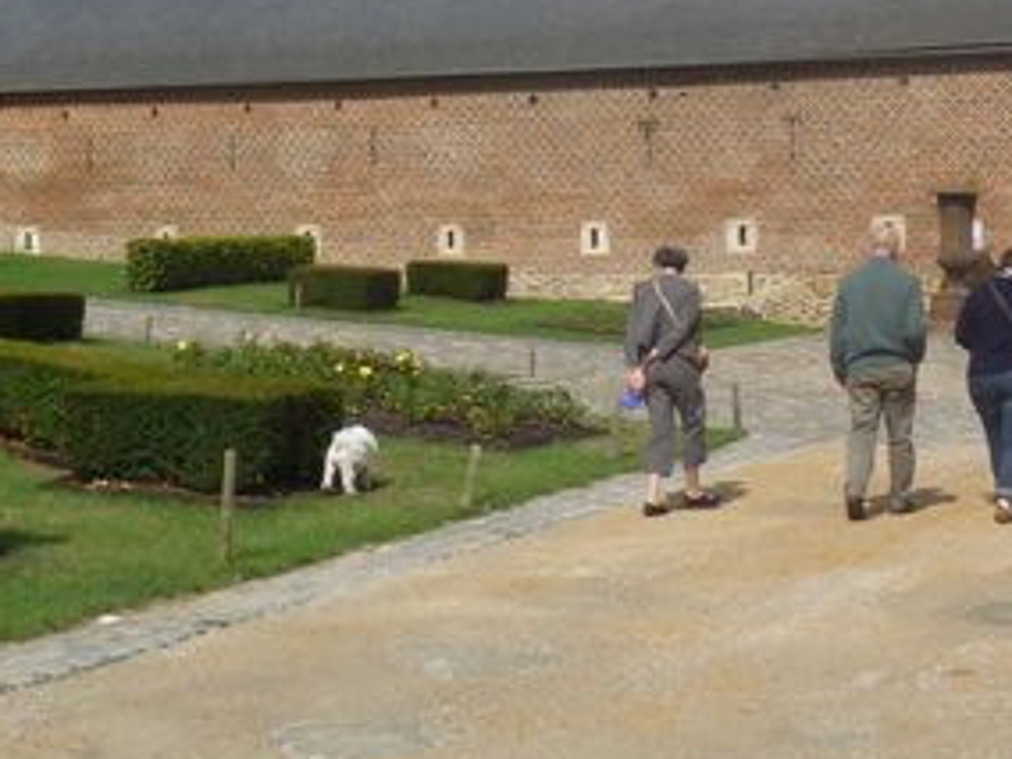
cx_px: 253
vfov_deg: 18.3
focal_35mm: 79
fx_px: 2310
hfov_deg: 24.4
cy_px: 64
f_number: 5.6
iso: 80
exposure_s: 1/400
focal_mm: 6.3
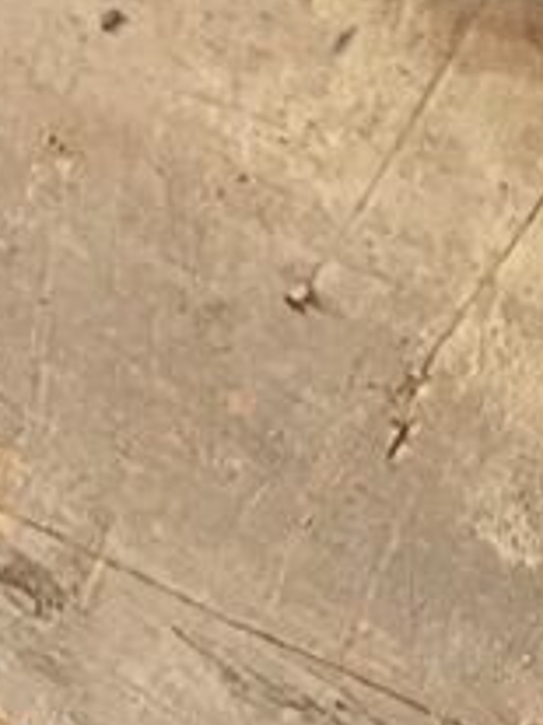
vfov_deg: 9.5
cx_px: 536
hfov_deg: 9.2
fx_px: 3371
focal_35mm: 161
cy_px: -1475
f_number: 1.5
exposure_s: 1/60
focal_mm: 5.7
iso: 400
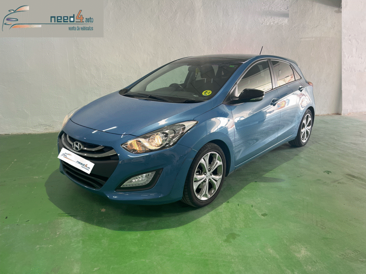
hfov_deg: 67.3
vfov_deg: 53.1
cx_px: 183
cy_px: 137
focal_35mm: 26
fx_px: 275
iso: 80
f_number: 1.5
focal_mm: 5.7
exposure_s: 1/100
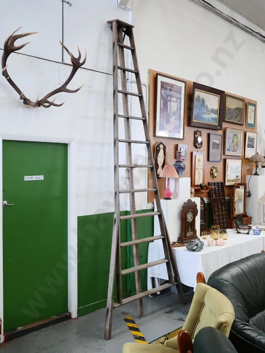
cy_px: 176
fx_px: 347
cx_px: 132
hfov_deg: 41.8
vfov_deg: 54.0
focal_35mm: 34
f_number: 5.6
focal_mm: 17
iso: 800
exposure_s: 1/20
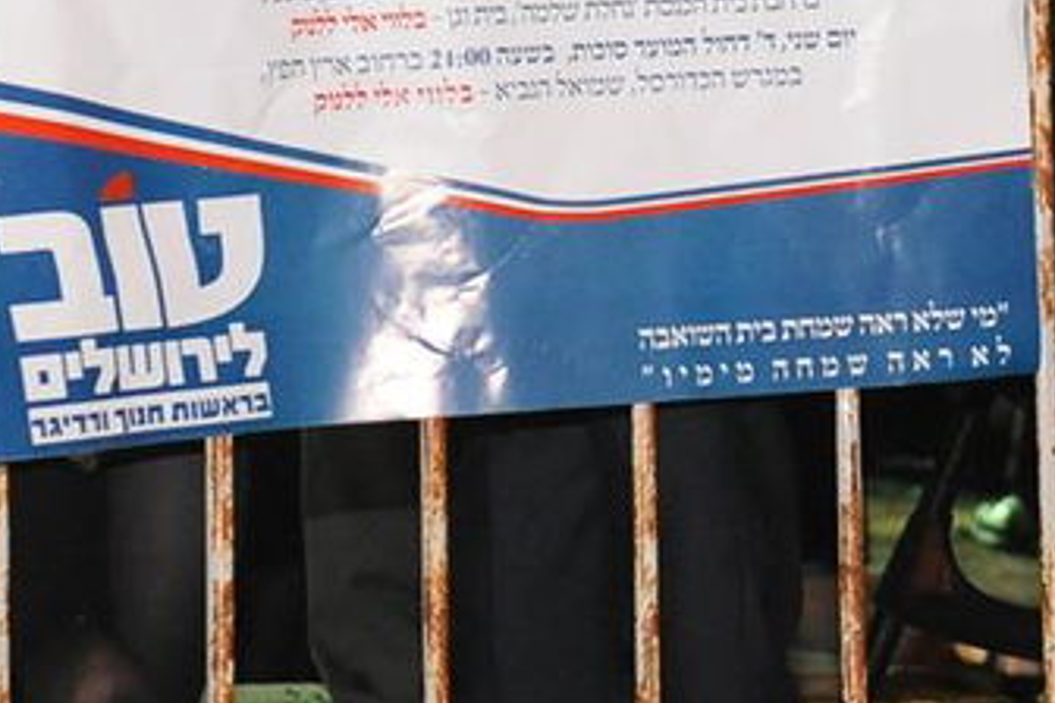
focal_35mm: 233
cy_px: -408
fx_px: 6828
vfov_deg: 5.8
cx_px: 848
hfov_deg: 8.8
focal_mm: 56
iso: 4000
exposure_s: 1/125
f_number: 3.2
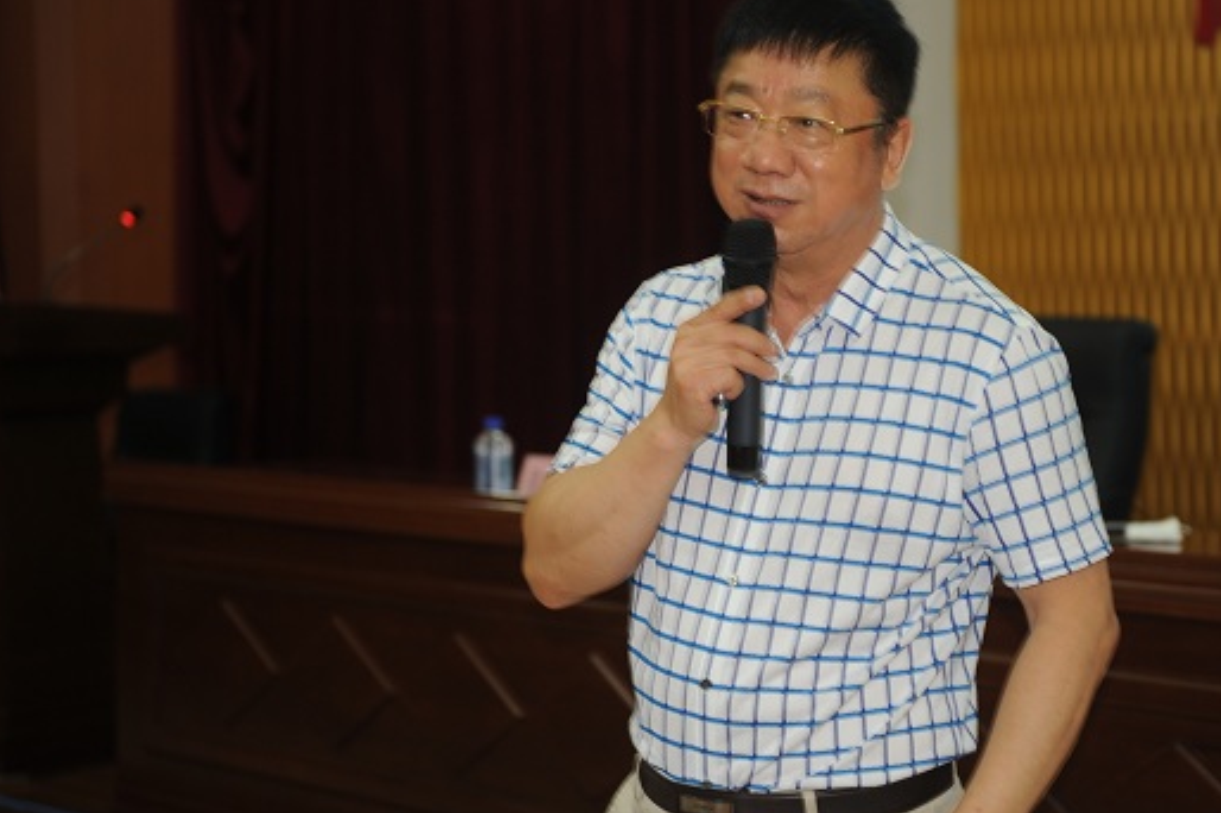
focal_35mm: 87
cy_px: 372
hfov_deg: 23.4
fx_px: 2949
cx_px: 697
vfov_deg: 15.7
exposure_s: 1/13
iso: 200
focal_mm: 70
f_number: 2.8
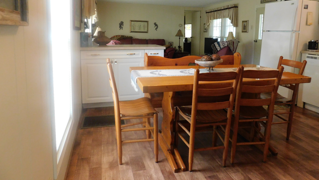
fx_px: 220
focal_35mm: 26
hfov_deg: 71.9
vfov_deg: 43.7
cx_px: 164
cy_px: 59
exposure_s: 1/20
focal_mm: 4
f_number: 3
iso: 400
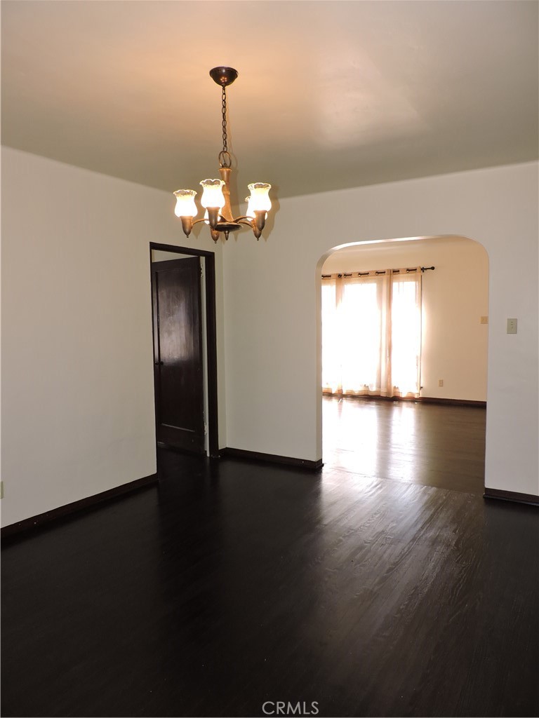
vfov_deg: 71.6
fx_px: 498
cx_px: 270
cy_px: 359
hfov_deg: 56.8
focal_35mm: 24
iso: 180
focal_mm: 4.3
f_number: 3
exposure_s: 1/40
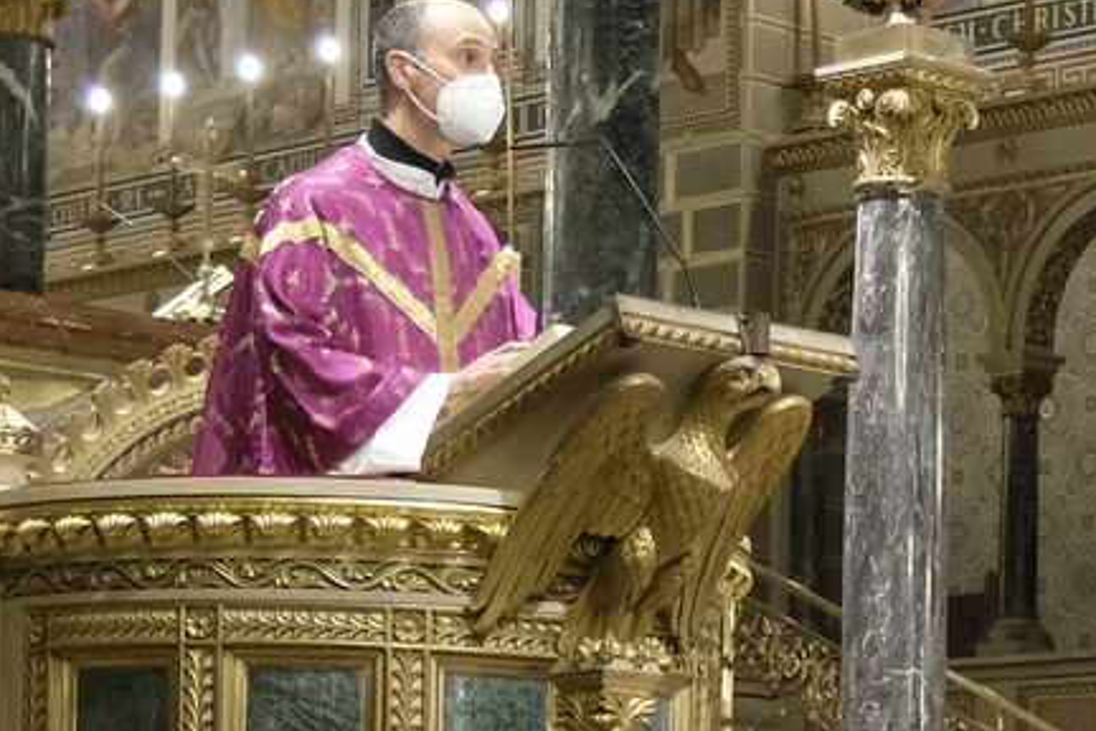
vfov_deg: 18.2
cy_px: 610
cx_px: 487
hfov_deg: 27.3
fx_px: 2253
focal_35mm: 74
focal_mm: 21.3
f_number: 2.8
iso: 1600
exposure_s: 1/60
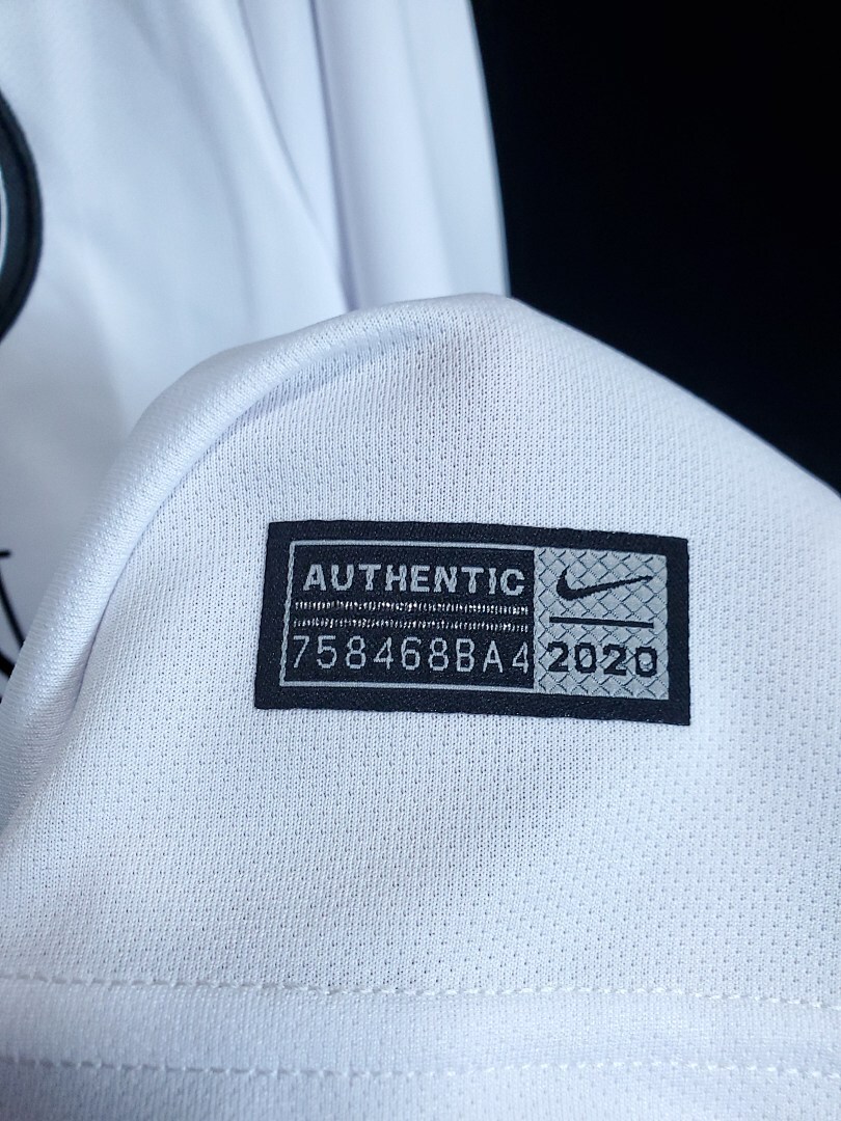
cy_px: 560
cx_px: 420
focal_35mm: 26
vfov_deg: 67.3
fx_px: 842
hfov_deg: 53.1
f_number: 2.4
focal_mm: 4.3
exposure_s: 1/15
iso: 200
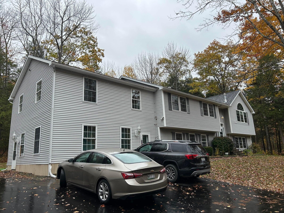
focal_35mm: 26
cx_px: 142
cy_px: 106
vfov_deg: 53.1
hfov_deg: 67.3
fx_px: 213
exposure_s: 1/902
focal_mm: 5.7
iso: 50
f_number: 1.5
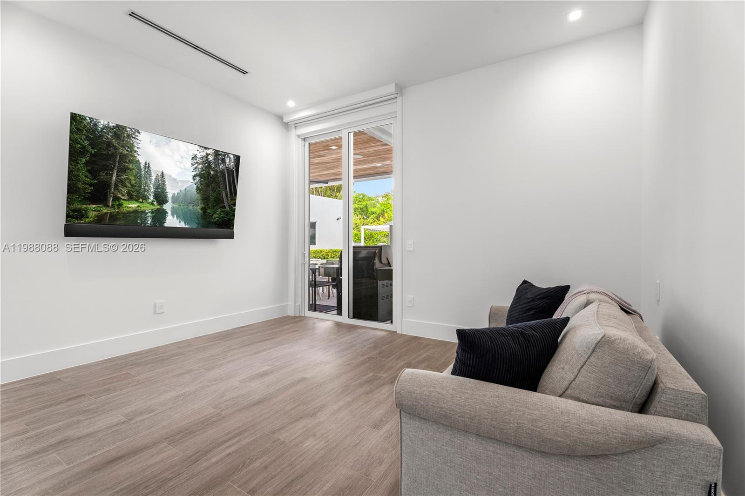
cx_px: 372
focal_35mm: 16
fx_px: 331
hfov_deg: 96.7
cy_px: 248
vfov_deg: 73.7
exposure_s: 1/5
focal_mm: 16
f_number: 8
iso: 400
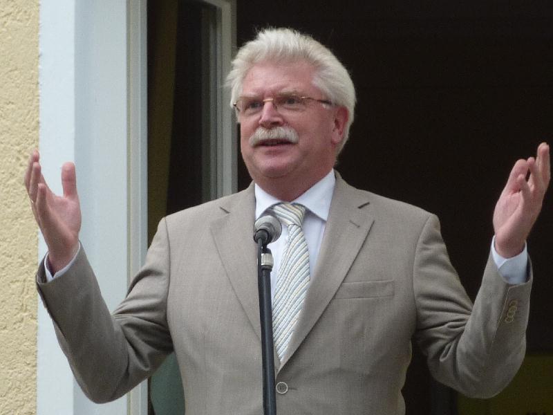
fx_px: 4537
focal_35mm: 284
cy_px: 208
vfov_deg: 5.2
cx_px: 276
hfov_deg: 7.0
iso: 125
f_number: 4.5
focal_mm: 25.9
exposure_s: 1/60
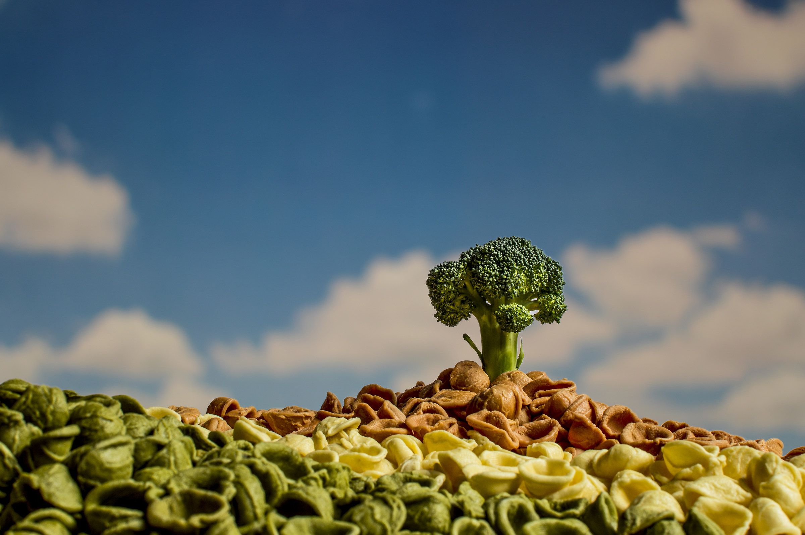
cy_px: 268
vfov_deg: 25.7
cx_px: 402
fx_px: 1173
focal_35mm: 52
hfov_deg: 37.9
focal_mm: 35
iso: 100
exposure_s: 1/30
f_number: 1.8
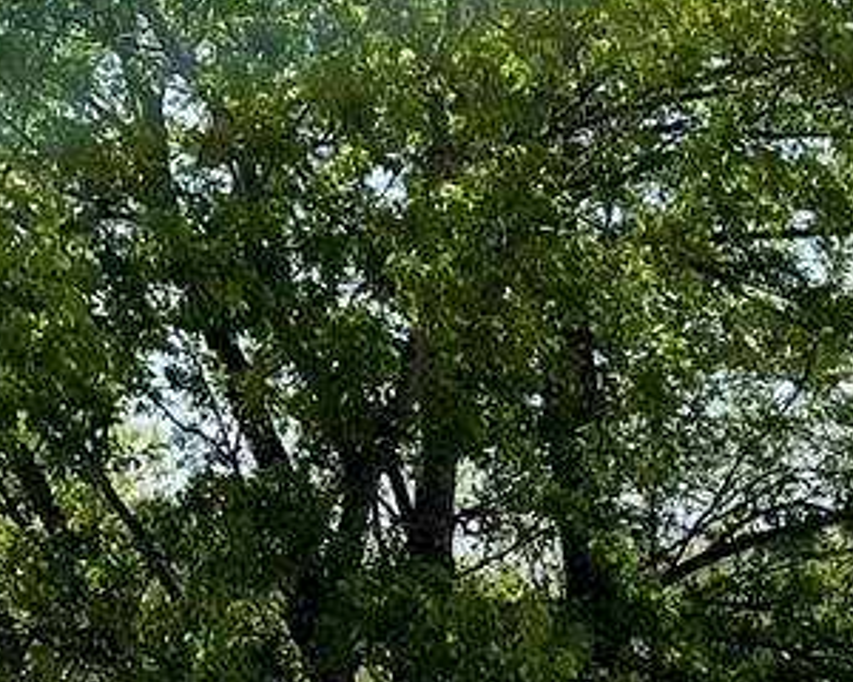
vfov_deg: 8.8
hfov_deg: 10.9
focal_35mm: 173
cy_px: -219
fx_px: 4367
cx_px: -227
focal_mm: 4.2
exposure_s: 1/4831
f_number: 1.6
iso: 32
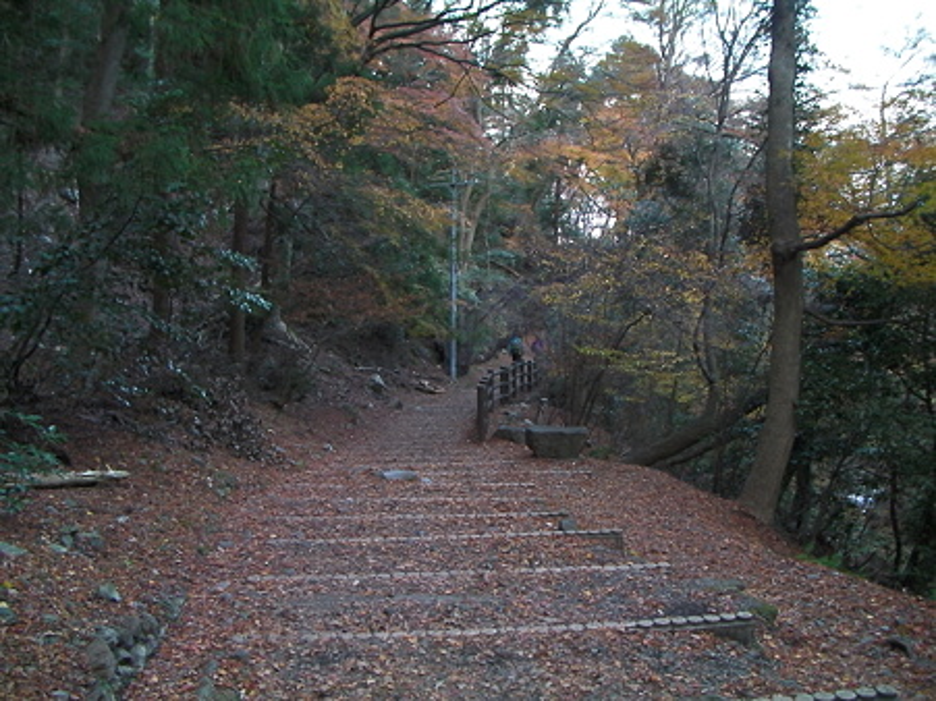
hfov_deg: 49.0
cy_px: 350
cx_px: 468
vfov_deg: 37.7
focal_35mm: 38
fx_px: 1027
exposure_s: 1/30
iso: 100
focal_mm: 6.3
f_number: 3.5
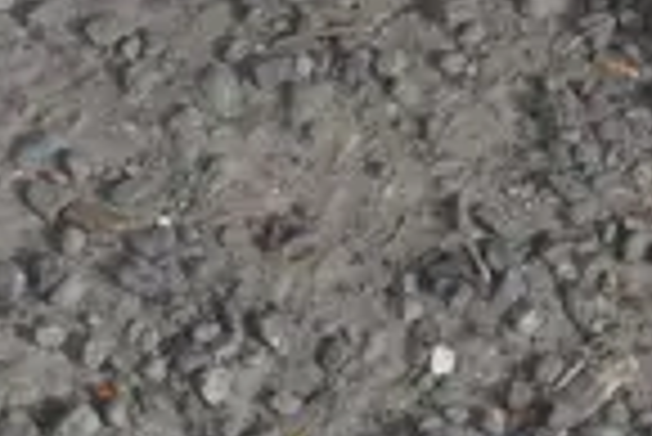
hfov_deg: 6.3
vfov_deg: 4.6
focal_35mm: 293
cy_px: -596
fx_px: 5312
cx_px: 2077
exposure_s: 1/320
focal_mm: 20
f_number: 8
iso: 200
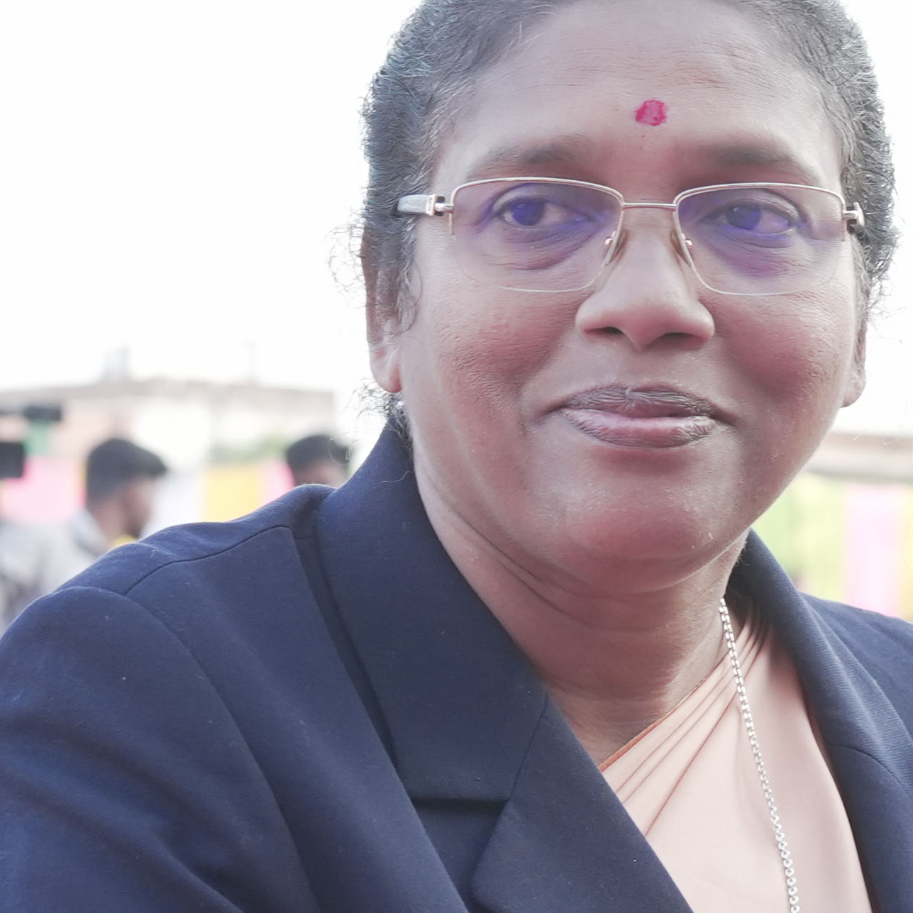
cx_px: 1694
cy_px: 861
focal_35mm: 162
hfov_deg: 10.1
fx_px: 4834
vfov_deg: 10.7
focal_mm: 35
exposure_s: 1/320
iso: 800
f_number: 4
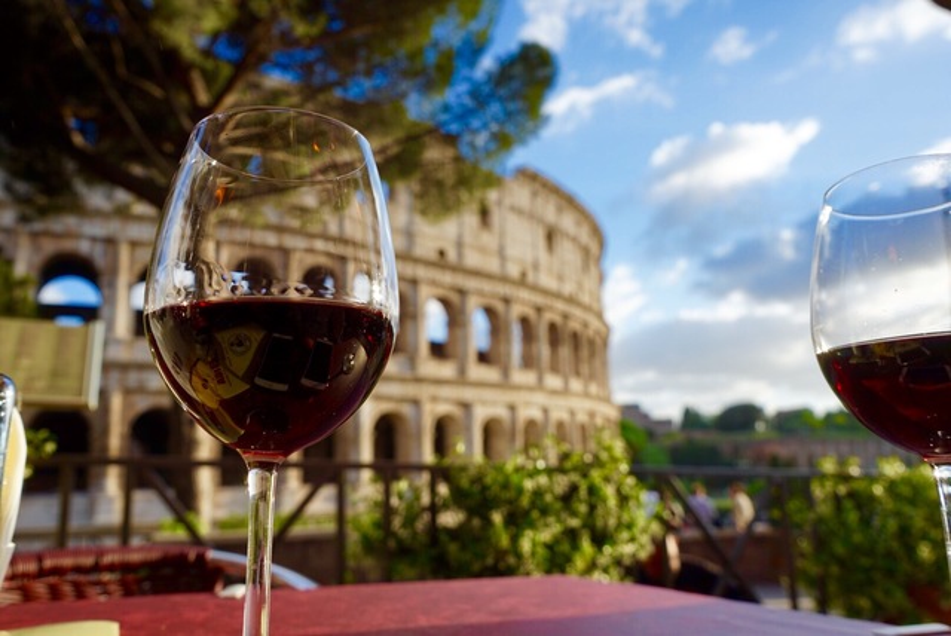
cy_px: 318
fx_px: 767
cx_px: 476
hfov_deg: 63.6
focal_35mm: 29
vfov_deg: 45.0
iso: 100
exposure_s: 1/125
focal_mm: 29
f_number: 8
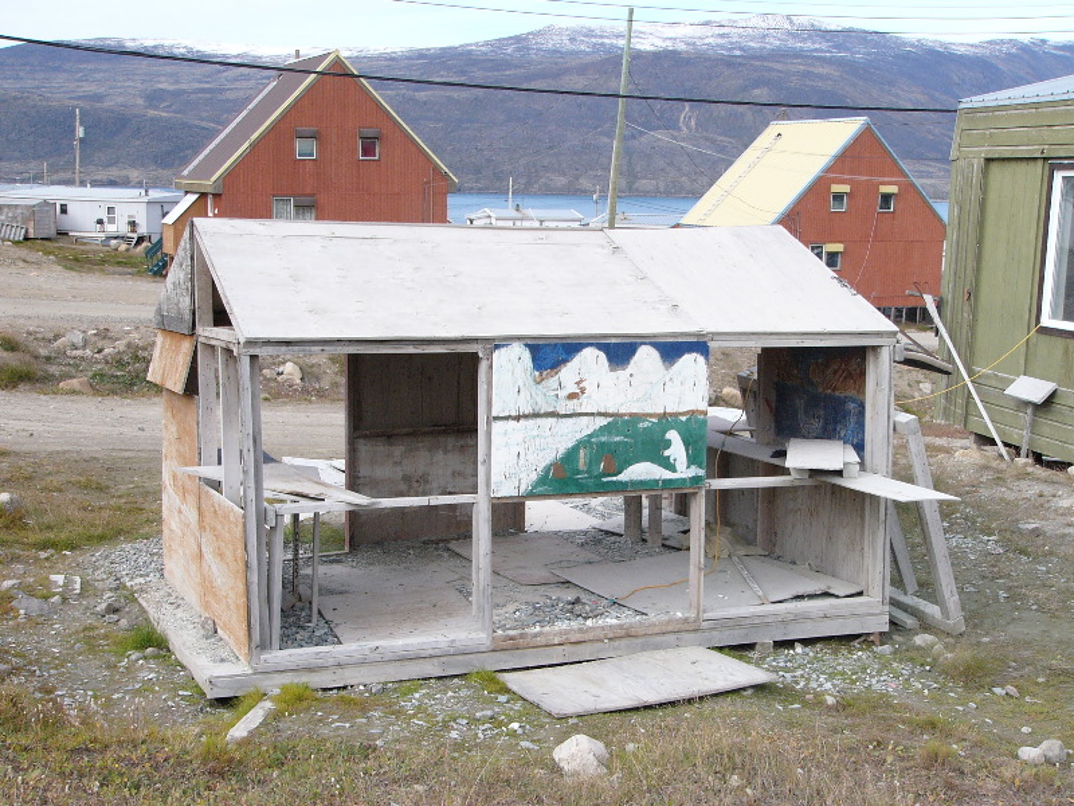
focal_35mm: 50
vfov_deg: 29.1
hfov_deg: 38.2
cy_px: 403
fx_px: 1551
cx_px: 537
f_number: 2.8
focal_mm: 8.3
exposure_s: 1/1000
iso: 100
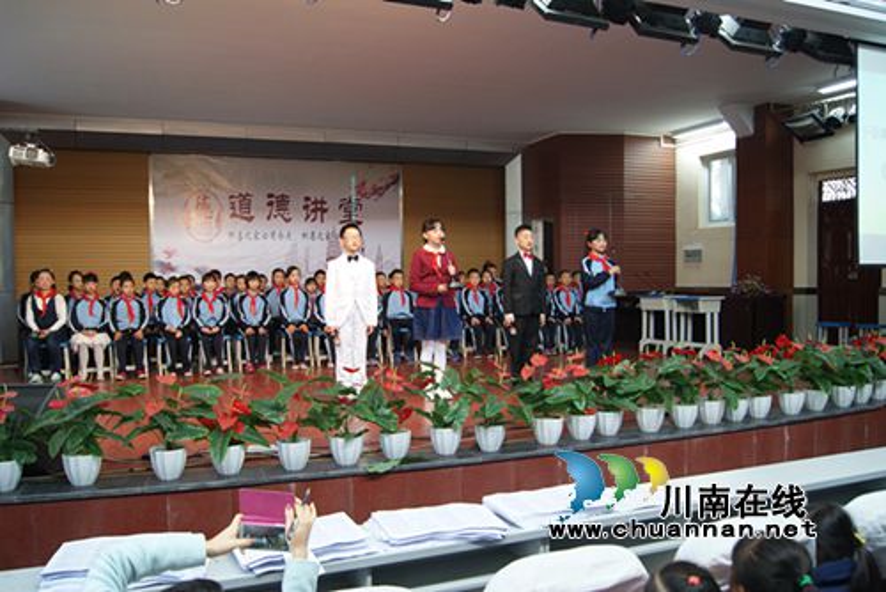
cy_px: 296
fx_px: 739
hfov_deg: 61.9
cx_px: 443
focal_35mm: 30
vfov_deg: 43.7
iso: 400
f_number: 4
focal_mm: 20
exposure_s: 1/25
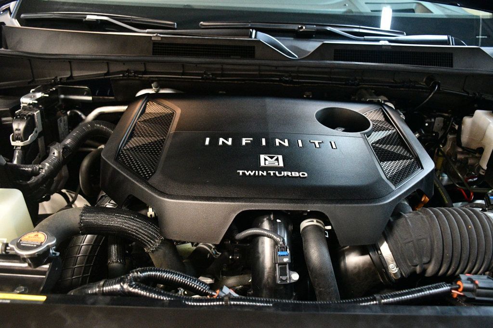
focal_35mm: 30
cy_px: 164
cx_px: 246
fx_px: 411
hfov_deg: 61.9
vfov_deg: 43.6
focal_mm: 20
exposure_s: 1/60
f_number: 3.5
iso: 6400
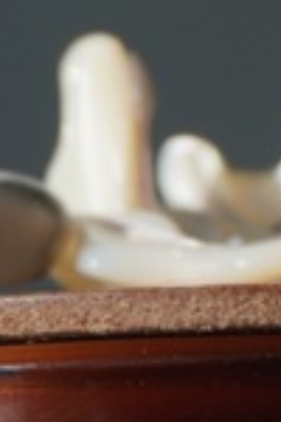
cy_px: 802
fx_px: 3934
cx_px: 200
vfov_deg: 6.0
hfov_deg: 4.1
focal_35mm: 336
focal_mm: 40
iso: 100
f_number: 7.1
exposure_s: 1/320
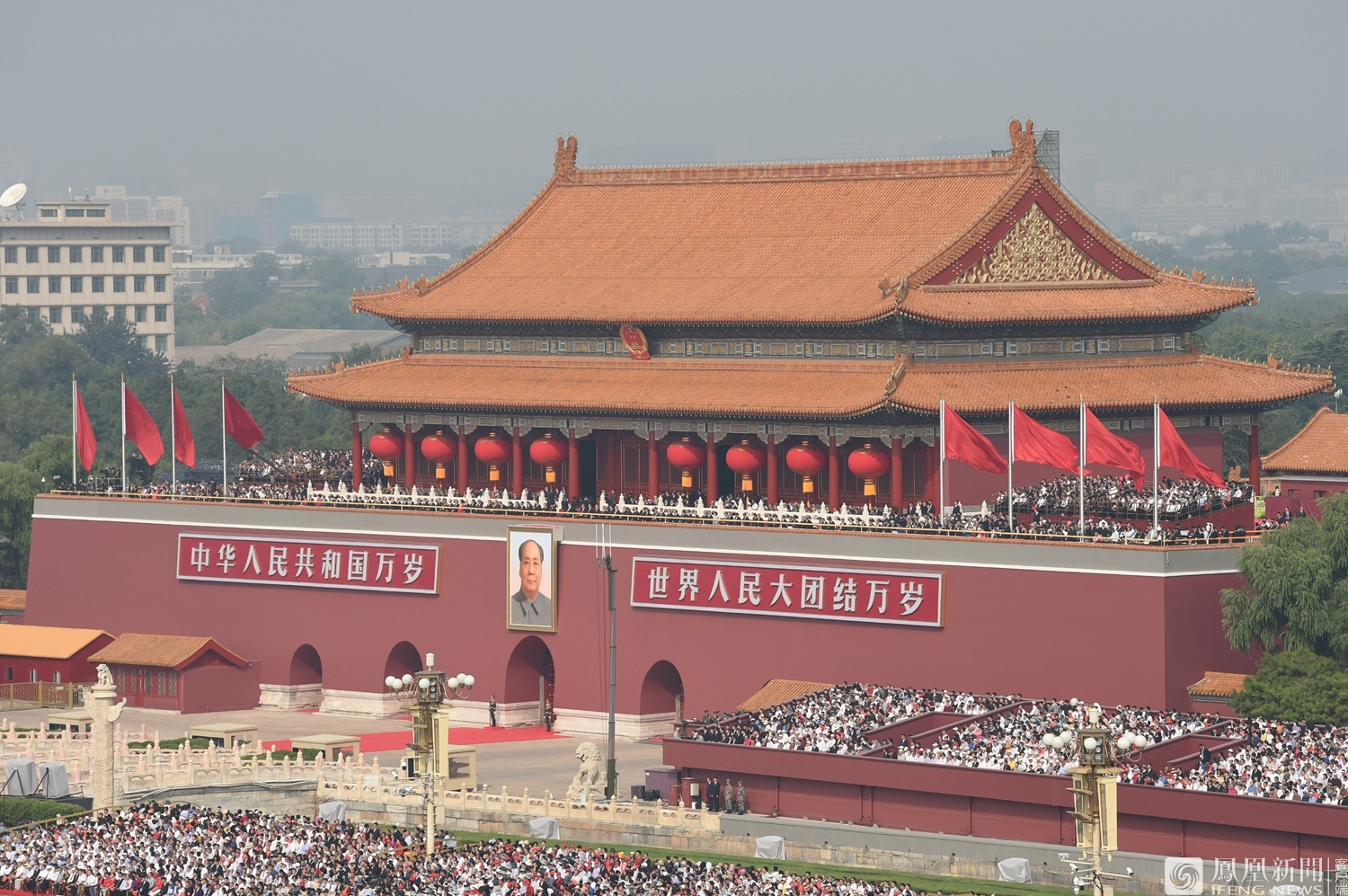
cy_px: 448
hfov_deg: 11.4
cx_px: 674
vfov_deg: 7.6
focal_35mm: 180
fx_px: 6733
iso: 200
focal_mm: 180
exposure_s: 1/1250
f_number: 5.6
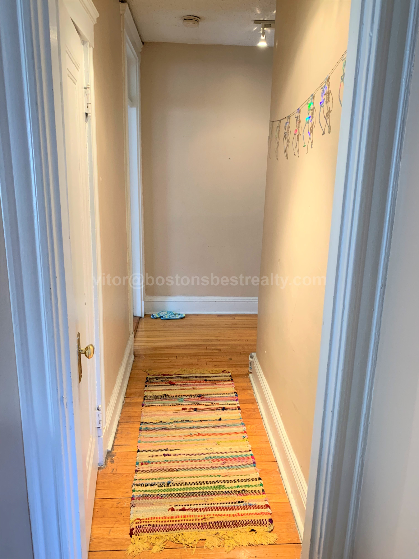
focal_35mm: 26
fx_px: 420
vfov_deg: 67.3
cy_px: 280
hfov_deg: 53.1
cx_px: 210
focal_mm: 4.25
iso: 200
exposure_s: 1/60
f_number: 1.8
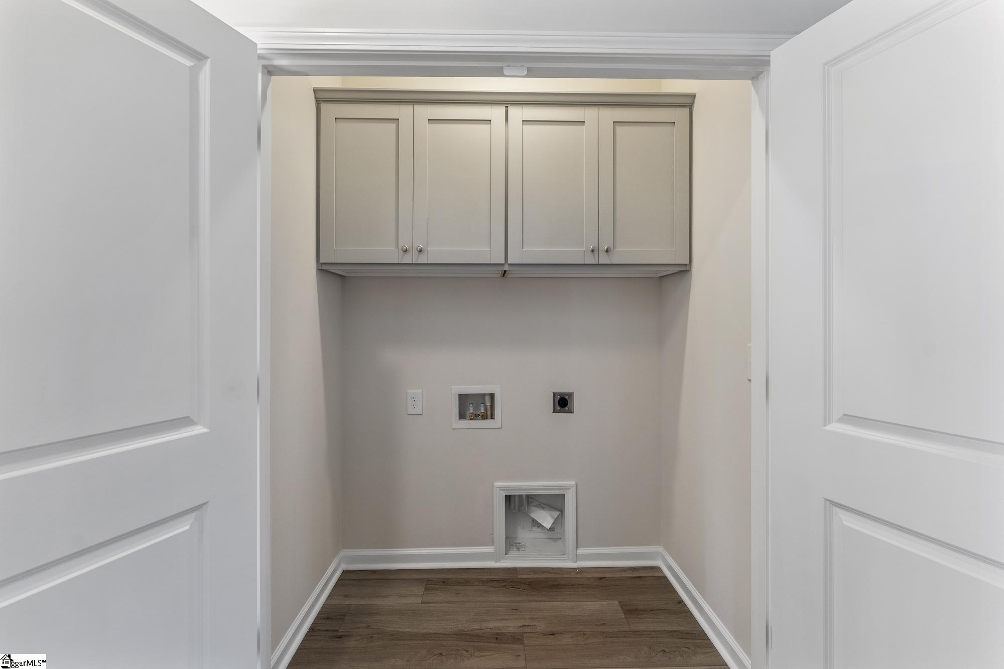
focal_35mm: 14
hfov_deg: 104.3
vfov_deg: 81.2
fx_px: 390
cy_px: 334
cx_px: 502
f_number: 6.3
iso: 400
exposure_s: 1/30
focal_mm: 14
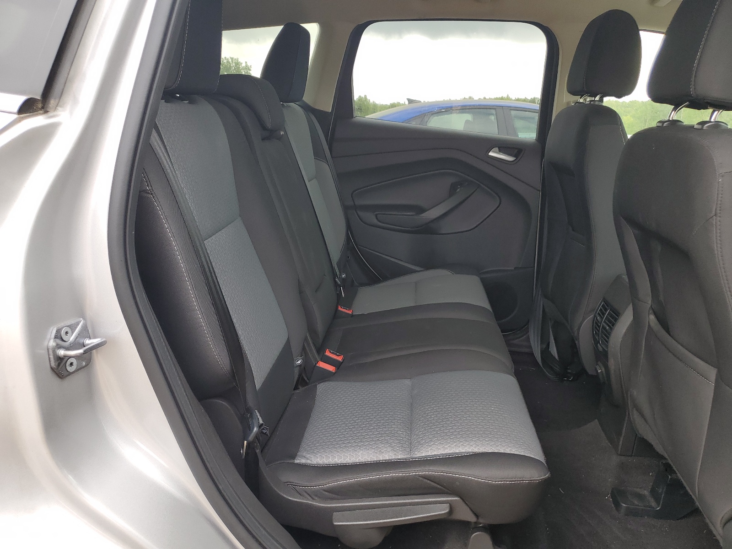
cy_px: 274
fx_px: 550
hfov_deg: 67.3
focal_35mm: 26
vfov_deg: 53.1
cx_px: 366
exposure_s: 1/233
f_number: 1.5
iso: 50
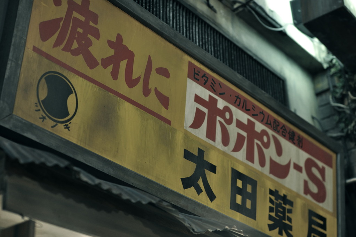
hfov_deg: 27.0
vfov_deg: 18.1
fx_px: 741
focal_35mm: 75
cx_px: 178
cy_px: 118
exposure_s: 1/15
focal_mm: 50
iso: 800
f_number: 2
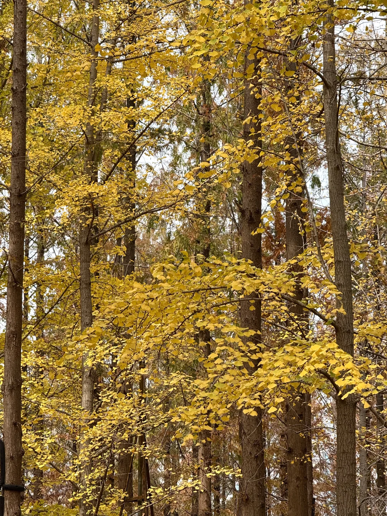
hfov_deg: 12.3
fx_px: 1789
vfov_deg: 16.4
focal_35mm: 120
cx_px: 194
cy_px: 258
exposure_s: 1/259
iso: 50
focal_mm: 15.66
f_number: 2.8
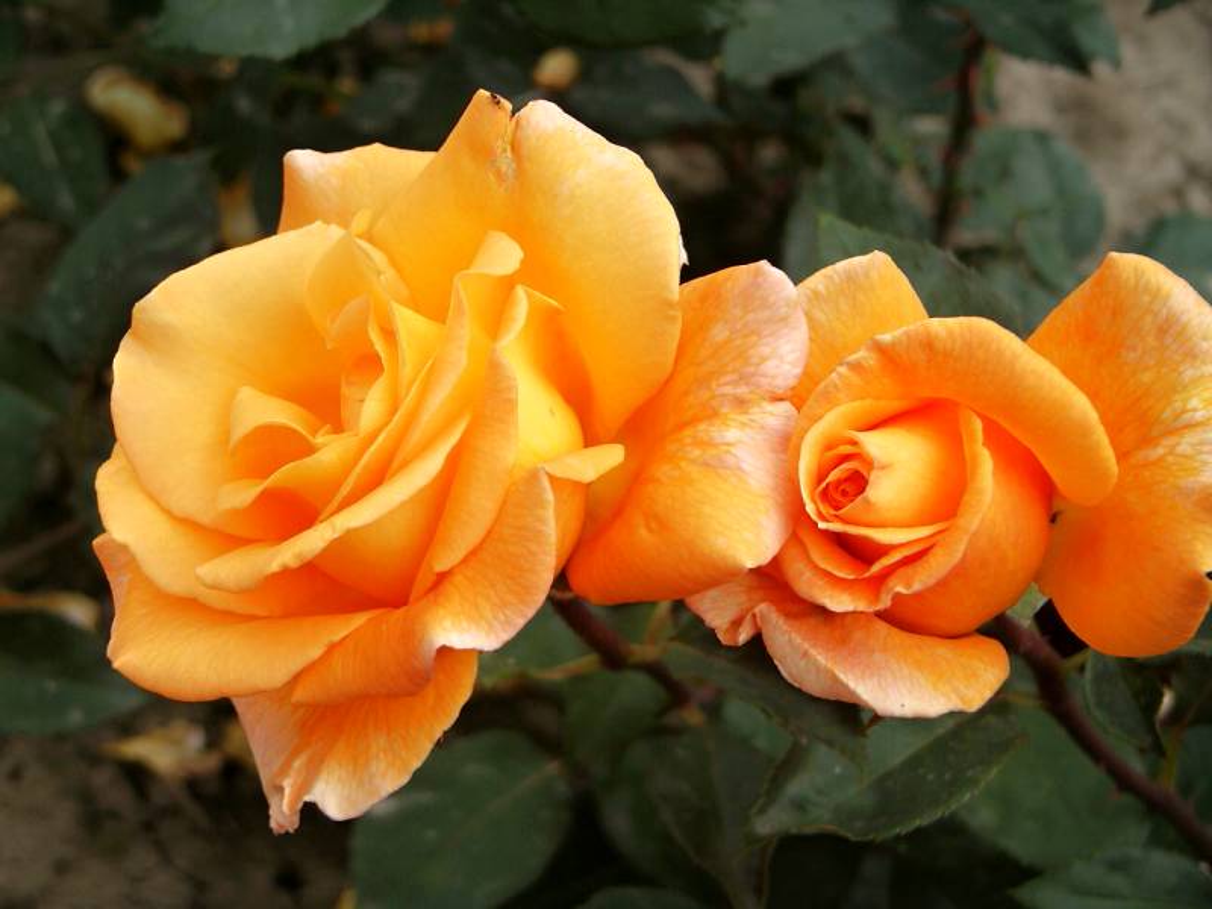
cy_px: 454
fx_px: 2696
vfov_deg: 19.1
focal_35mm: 77
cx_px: 606
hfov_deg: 25.3
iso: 64
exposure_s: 1/250
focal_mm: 15.46
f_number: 3.6
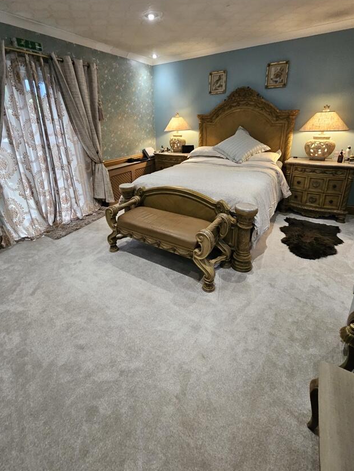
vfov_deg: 93.8
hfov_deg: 78.1
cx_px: 170
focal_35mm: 16
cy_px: 200
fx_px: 218
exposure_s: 1/30
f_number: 2.2
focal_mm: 1.74
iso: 400
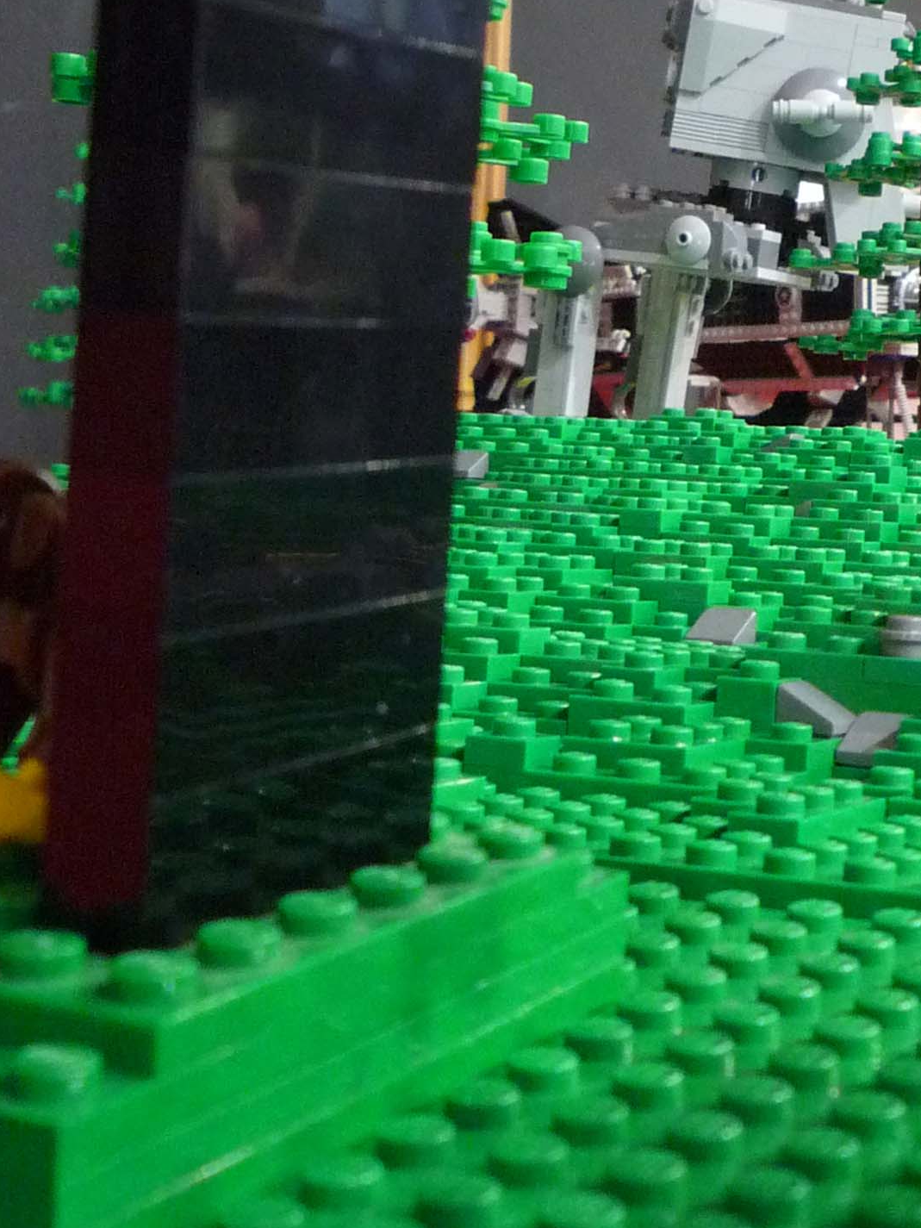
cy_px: 364
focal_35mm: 64
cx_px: 858
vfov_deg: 29.9
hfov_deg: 22.3
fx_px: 2270
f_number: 2.8
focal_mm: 4.4
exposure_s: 1/8
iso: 400
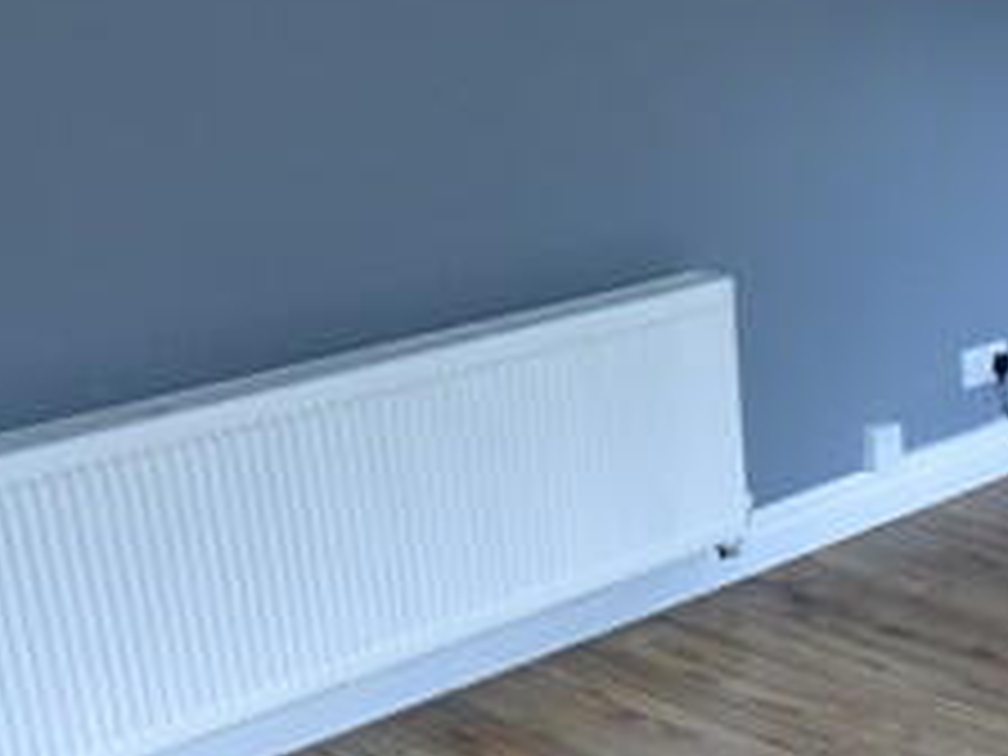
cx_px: 1080
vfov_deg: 22.0
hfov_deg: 27.2
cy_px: 605
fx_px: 1922
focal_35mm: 66
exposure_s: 1/13
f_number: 3.5
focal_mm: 10
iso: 100
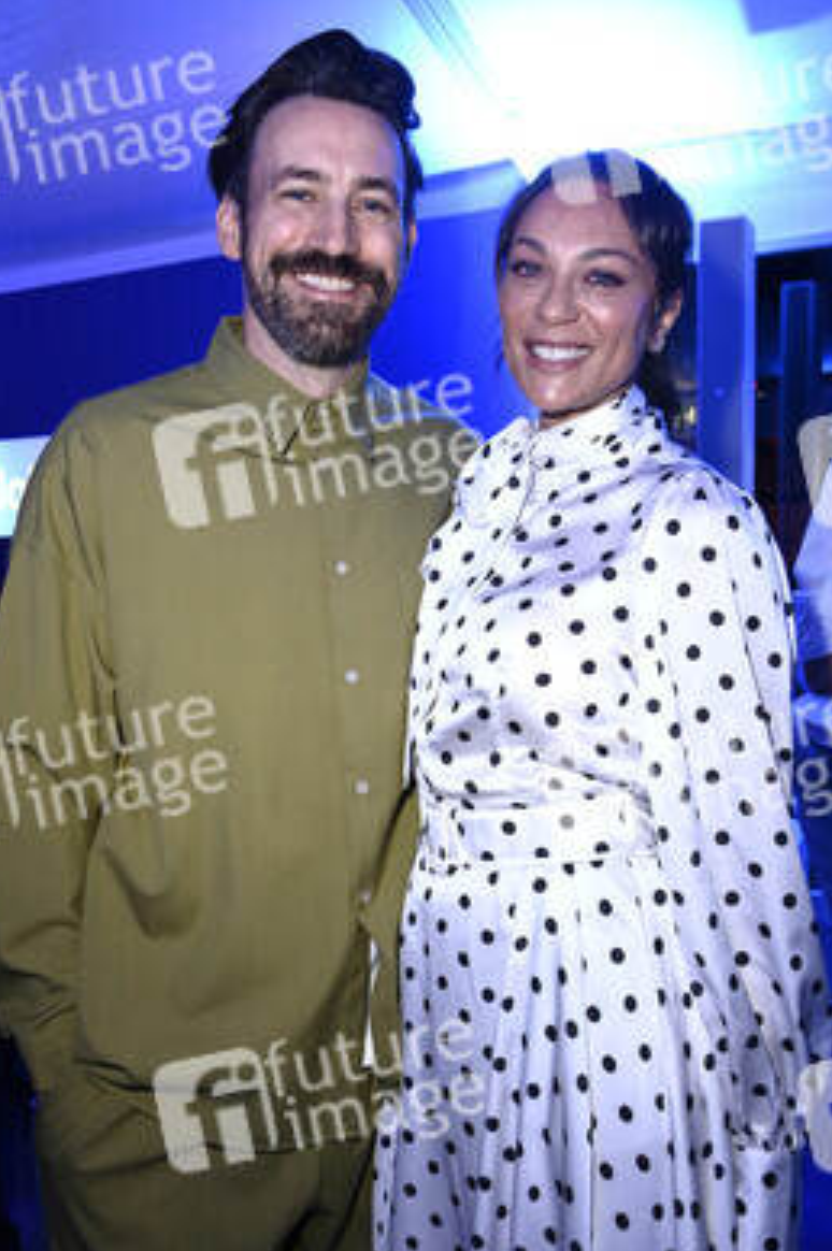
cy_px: 613
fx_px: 1146
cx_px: 413
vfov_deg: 57.3
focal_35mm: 33
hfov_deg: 39.9
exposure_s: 1/80
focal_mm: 32
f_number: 5.6
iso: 2500
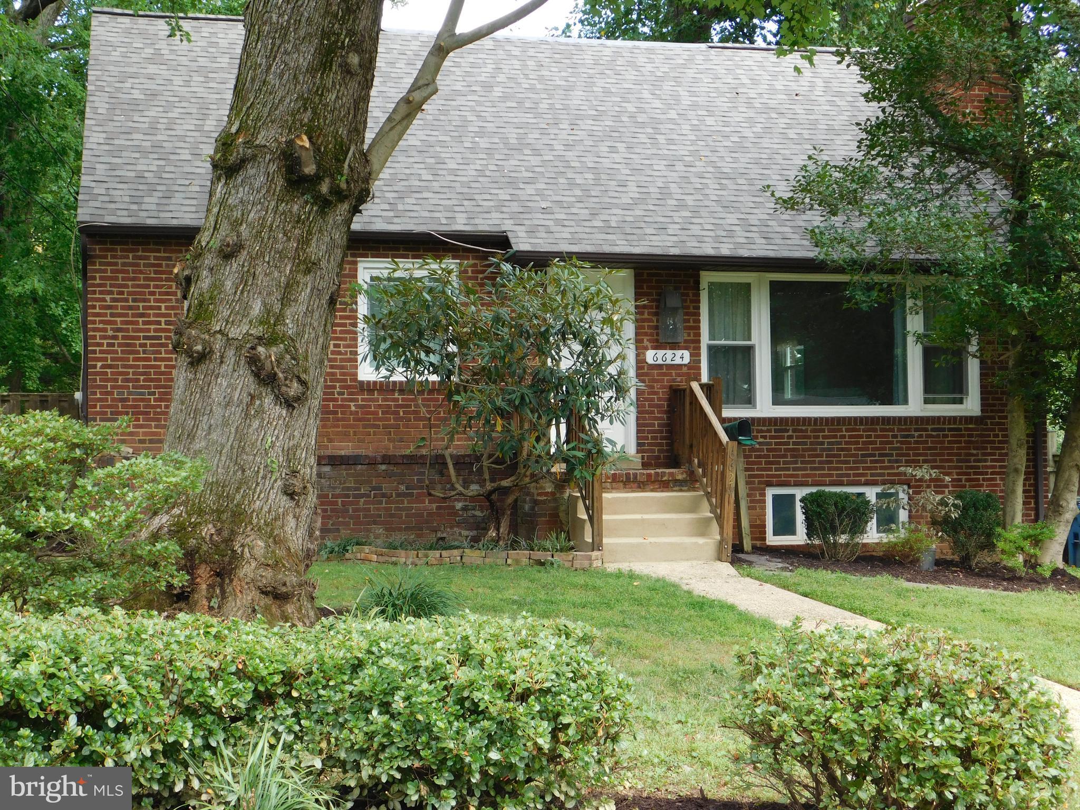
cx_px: 540
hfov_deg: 37.5
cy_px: 405
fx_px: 1591
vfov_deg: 28.6
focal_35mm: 51
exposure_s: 1/125
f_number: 3.8
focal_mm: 9
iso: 125
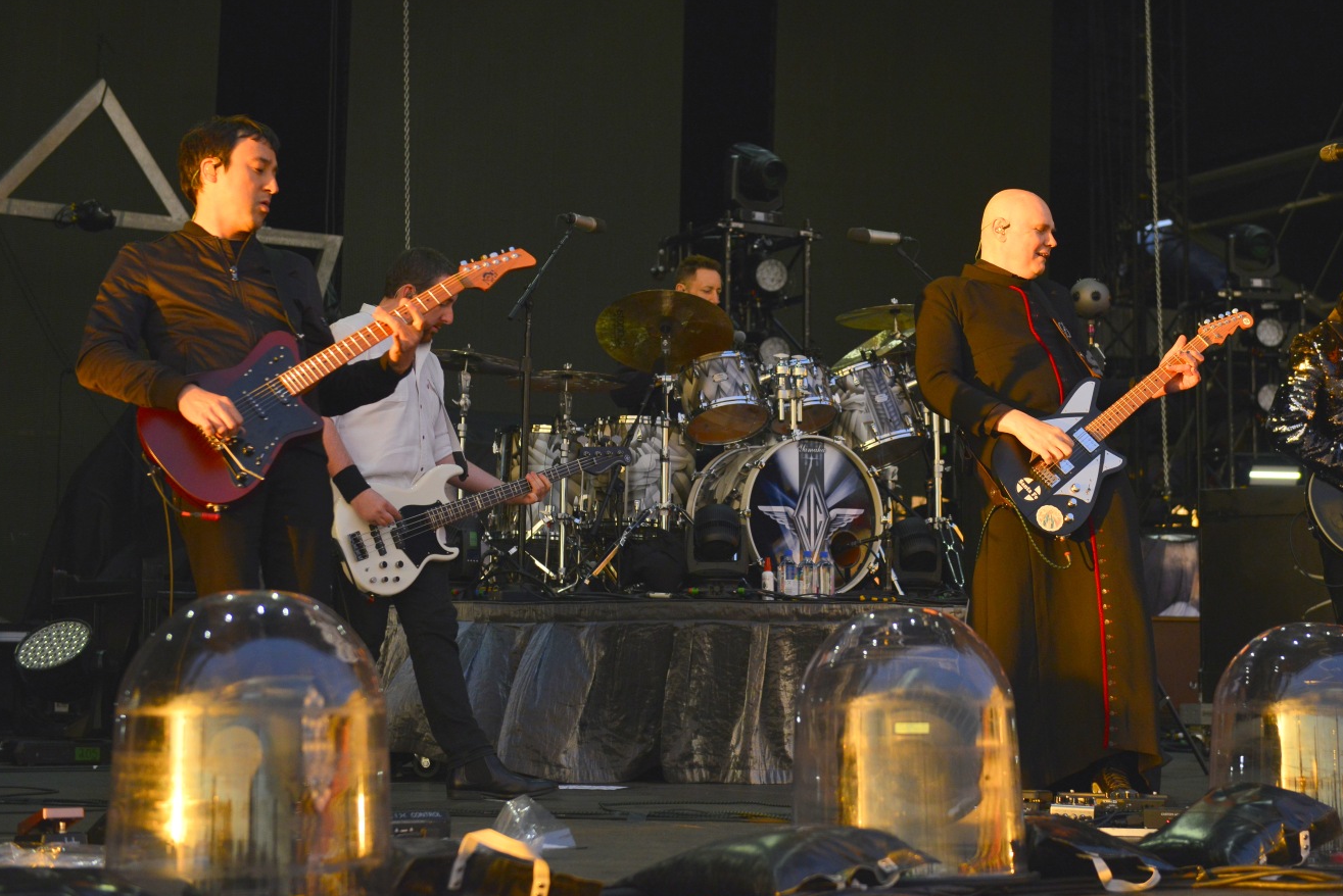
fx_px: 2388
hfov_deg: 31.3
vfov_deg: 21.3
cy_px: 394
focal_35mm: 64
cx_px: 804
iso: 1250
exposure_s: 1/640
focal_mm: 52
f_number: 3.5
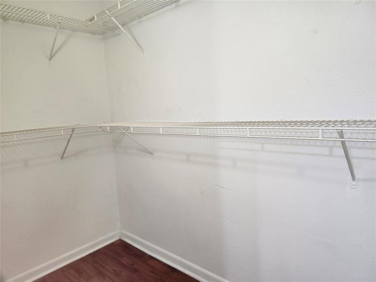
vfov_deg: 58.9
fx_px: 250
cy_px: 141
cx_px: 188
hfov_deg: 73.9
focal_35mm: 23
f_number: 1.8
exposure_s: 1/120
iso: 800
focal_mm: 5.54
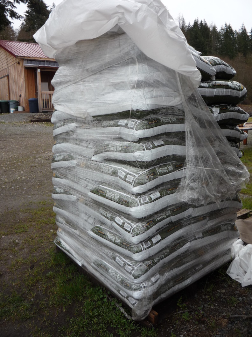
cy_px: 168
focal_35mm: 30
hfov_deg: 46.8
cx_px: 126
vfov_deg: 60.0
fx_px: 291
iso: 100
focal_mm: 5.2
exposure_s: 1/320
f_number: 4
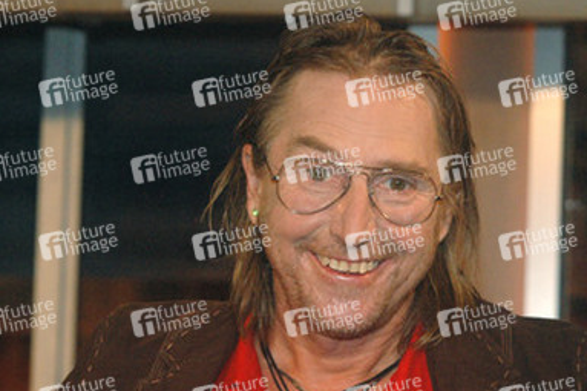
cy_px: 204
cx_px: 344
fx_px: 2731
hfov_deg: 12.3
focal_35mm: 168
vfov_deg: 8.2
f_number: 5.6
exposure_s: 1/160
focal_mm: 95
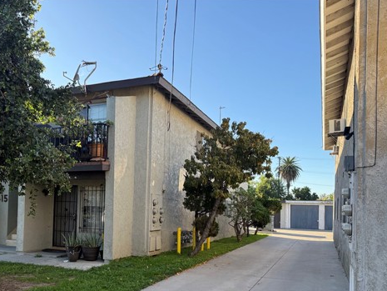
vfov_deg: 42.3
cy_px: 198
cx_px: 136
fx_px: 369
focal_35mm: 33
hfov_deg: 54.4
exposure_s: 1/1091
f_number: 1.78
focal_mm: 6.76
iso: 100
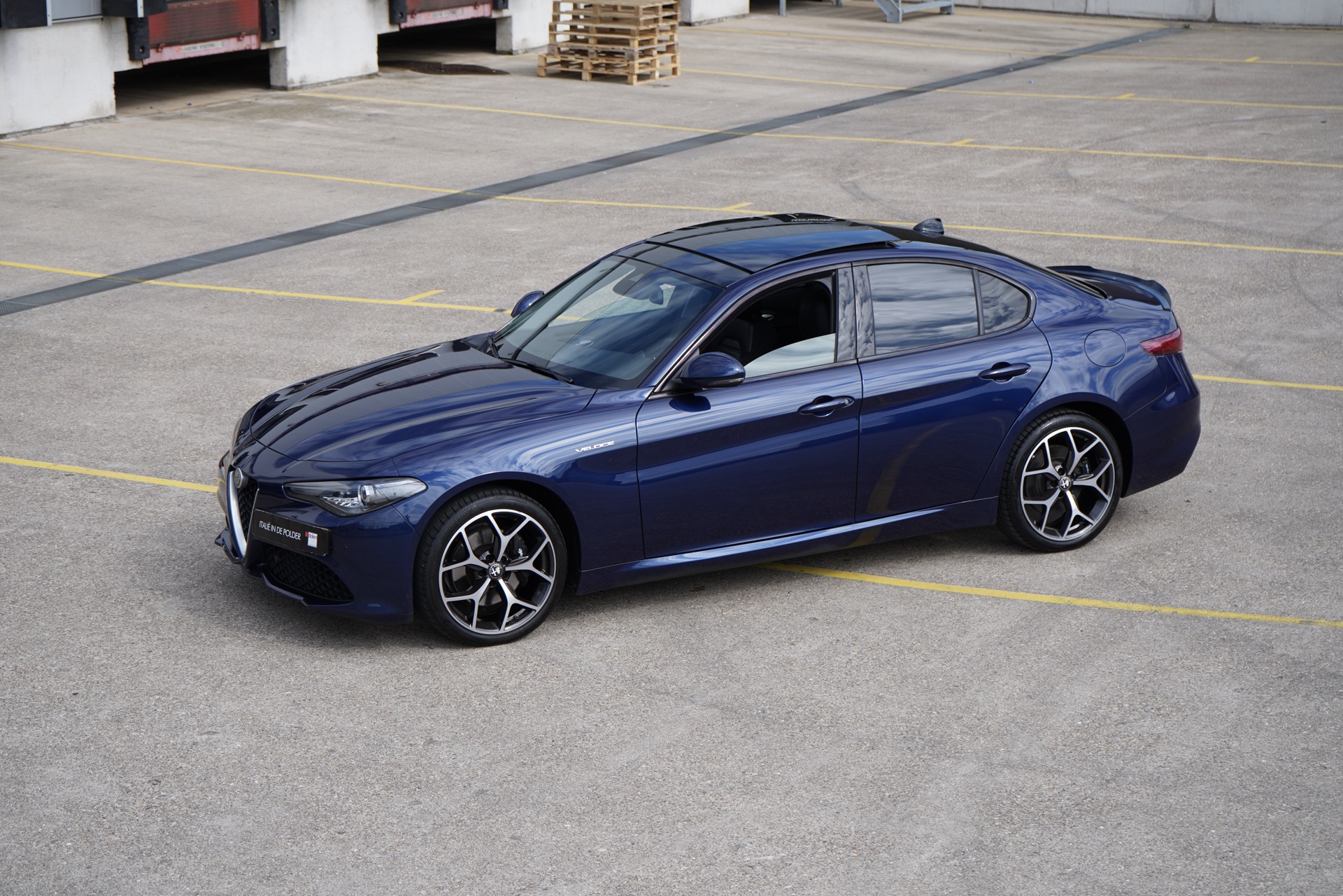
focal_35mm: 70
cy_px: 448
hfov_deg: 28.8
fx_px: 2611
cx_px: 672
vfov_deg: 19.5
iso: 100
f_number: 7.1
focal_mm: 70
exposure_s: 1/250
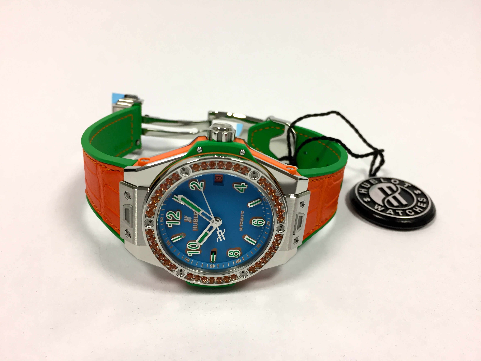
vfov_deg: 48.2
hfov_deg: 61.7
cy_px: 180
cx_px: 240
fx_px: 403
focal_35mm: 29
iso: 32
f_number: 2.2
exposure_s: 1/33
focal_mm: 4.15
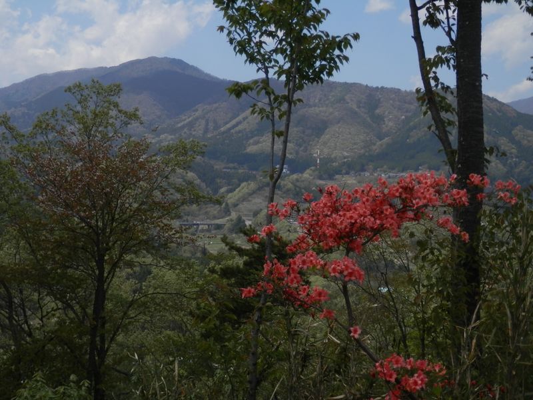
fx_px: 754
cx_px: 266
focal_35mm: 49
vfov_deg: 29.7
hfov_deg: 38.9
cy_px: 200
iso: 80
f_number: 11.2
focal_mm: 8.9
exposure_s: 1/125
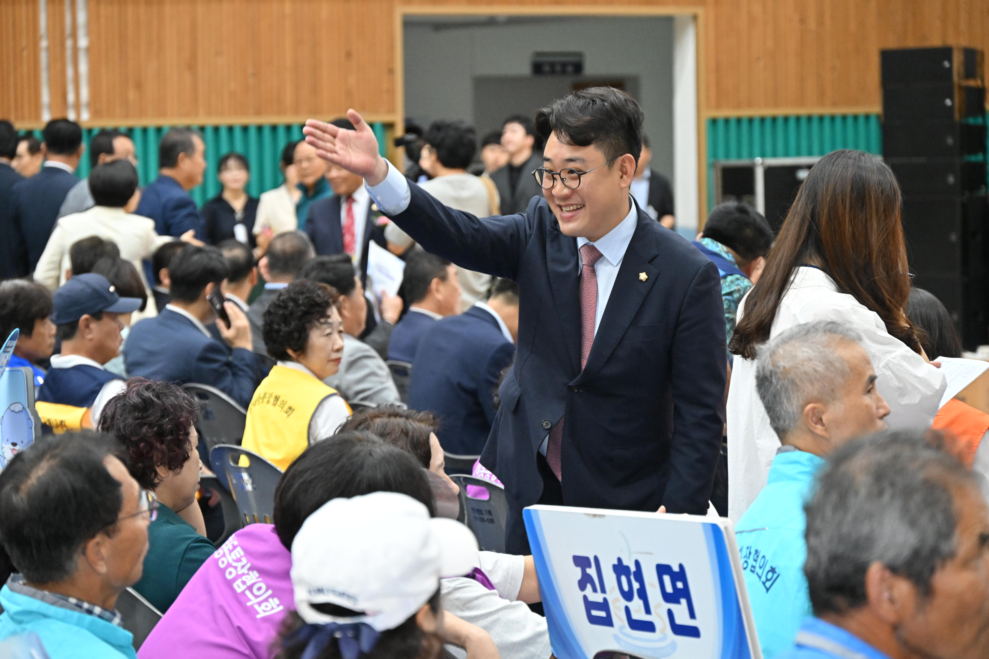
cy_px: 330
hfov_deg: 15.2
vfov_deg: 10.2
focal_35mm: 135
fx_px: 3708
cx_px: 494
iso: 5000
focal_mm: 135
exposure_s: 1/250
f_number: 6.3
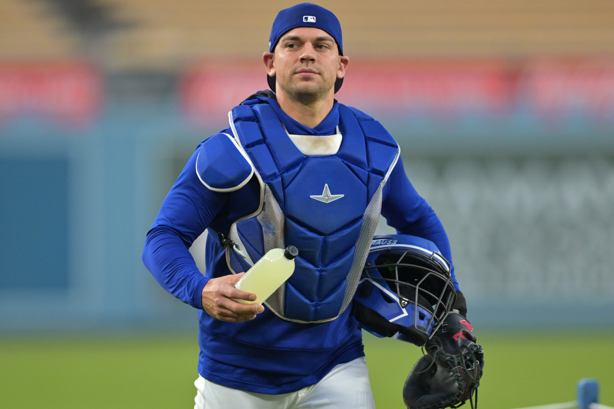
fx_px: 10229
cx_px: 307
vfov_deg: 2.3
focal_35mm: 600
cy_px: 204
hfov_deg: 3.4
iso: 1000
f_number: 2.8
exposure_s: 1/2000
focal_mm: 400
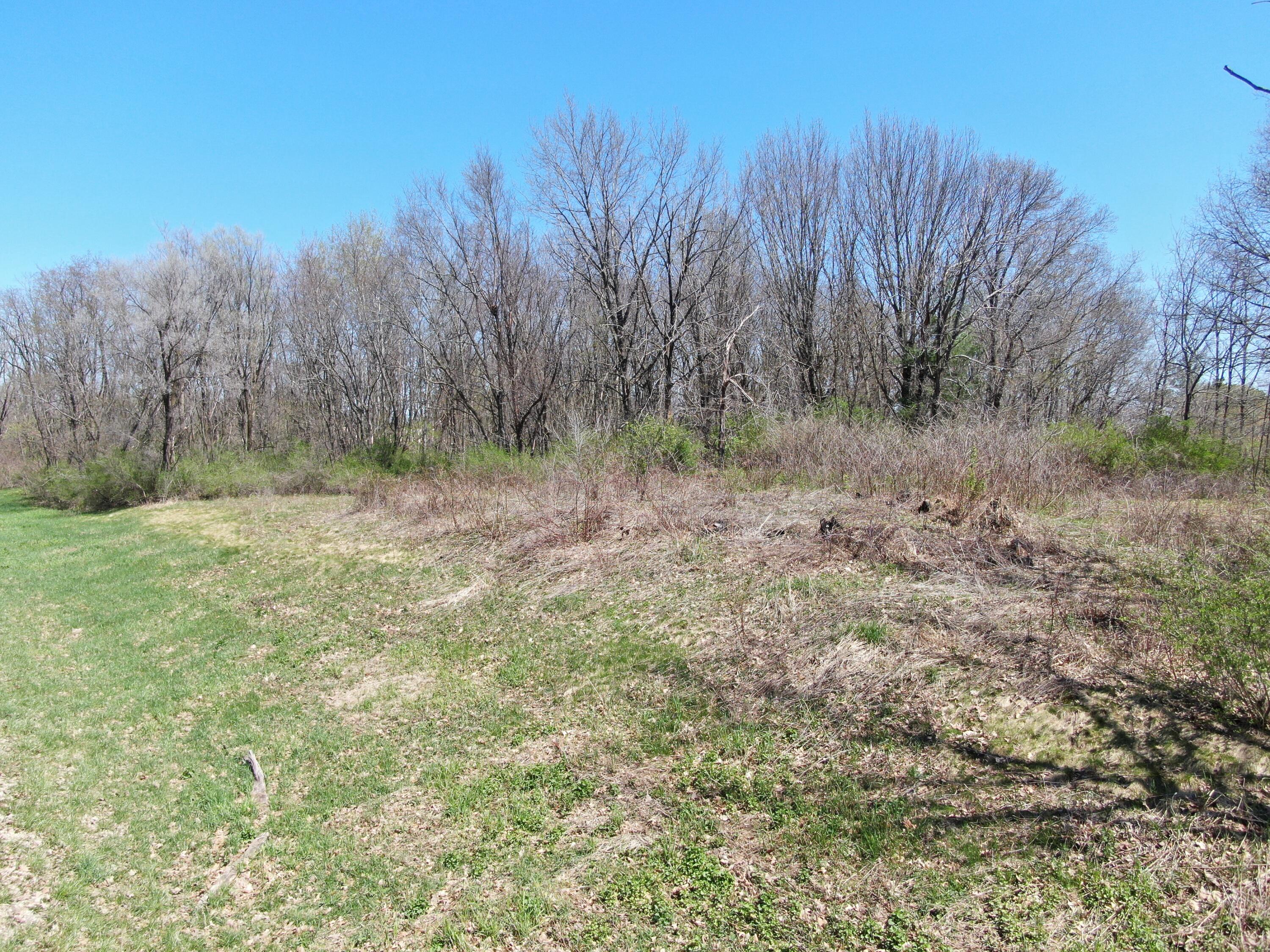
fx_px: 881
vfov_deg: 56.8
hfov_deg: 71.6
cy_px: 476
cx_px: 635
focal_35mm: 24
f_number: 2.8
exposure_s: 1/640
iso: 100
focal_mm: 4.39
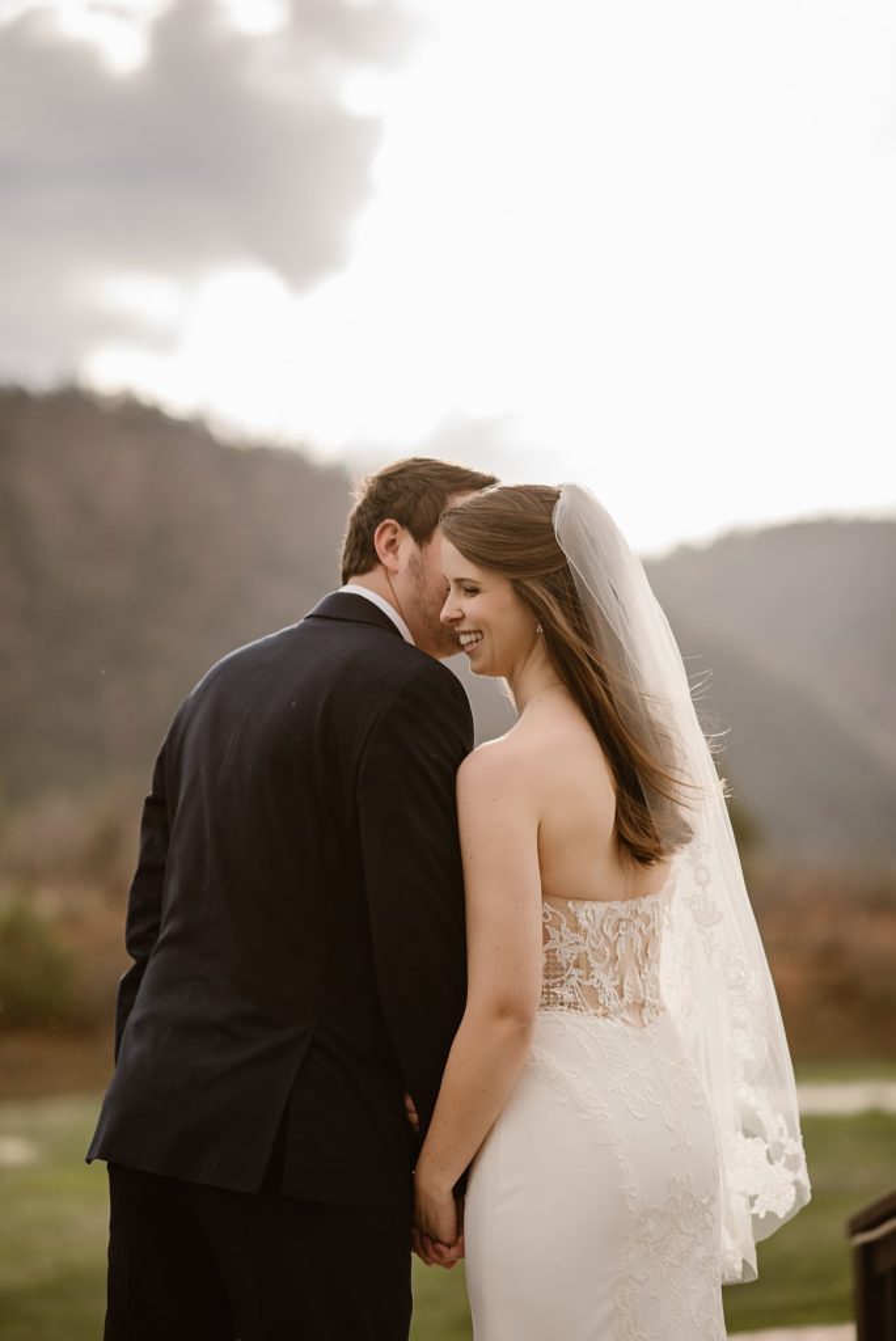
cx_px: 448
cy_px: 670
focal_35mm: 85
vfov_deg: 23.9
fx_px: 3169
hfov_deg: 16.1
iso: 160
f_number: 2.2
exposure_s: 1/4000
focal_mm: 85
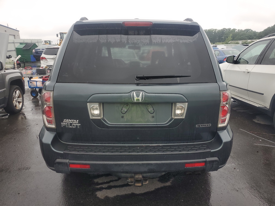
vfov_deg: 53.1
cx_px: 138
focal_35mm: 26
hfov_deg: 67.3
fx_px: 207
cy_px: 103
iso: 50
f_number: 1.5
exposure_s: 1/238
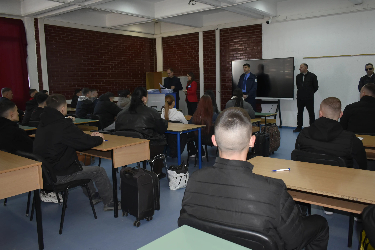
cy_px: 123
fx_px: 312
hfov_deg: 61.9
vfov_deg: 43.6
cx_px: 189
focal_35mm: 30
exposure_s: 1/125
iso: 1000
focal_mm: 18
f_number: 3.5
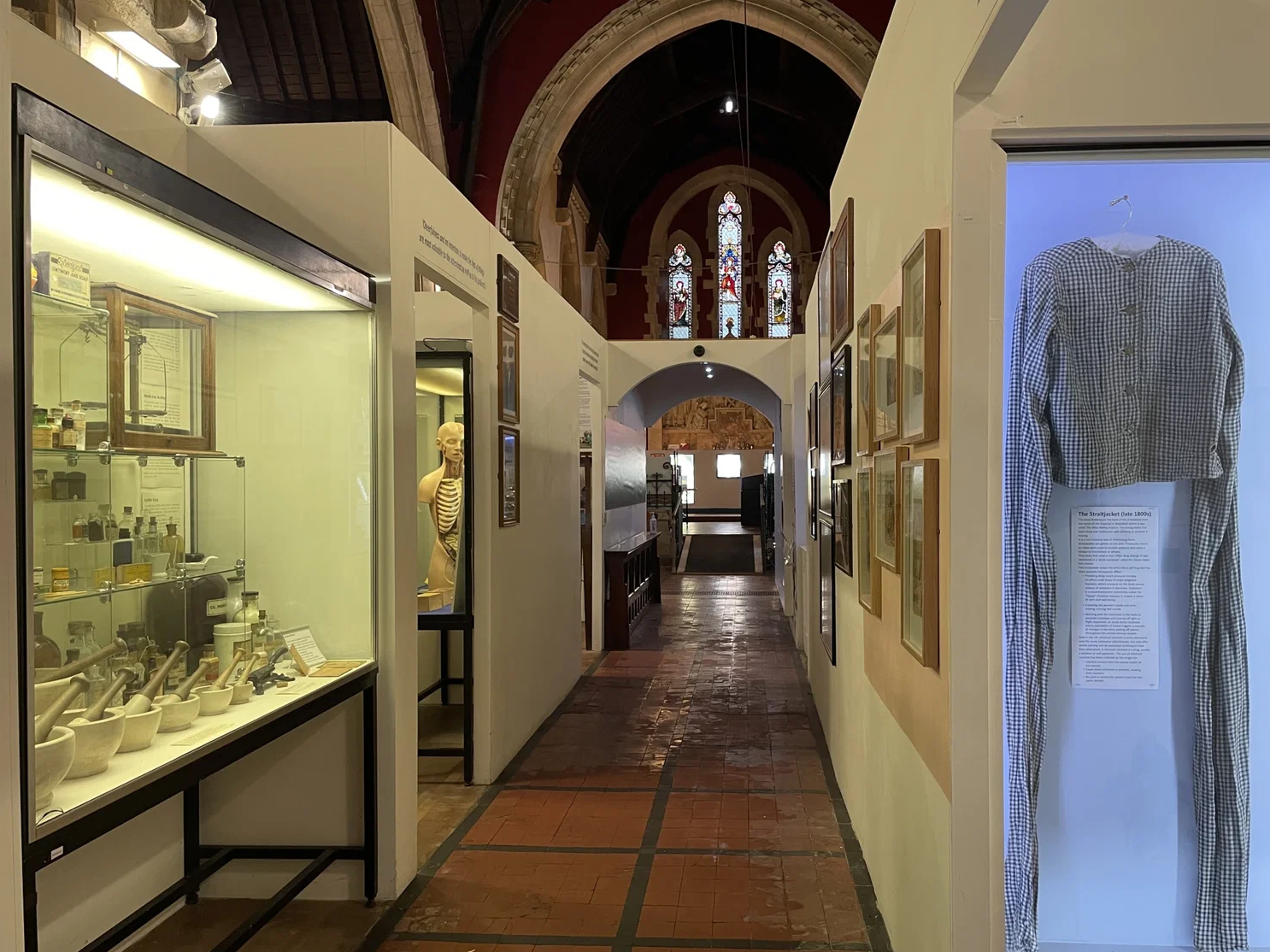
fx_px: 1027
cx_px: 666
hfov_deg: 63.4
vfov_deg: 49.7
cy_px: 501
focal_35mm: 28
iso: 160
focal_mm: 4.2
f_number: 1.6
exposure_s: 1/50
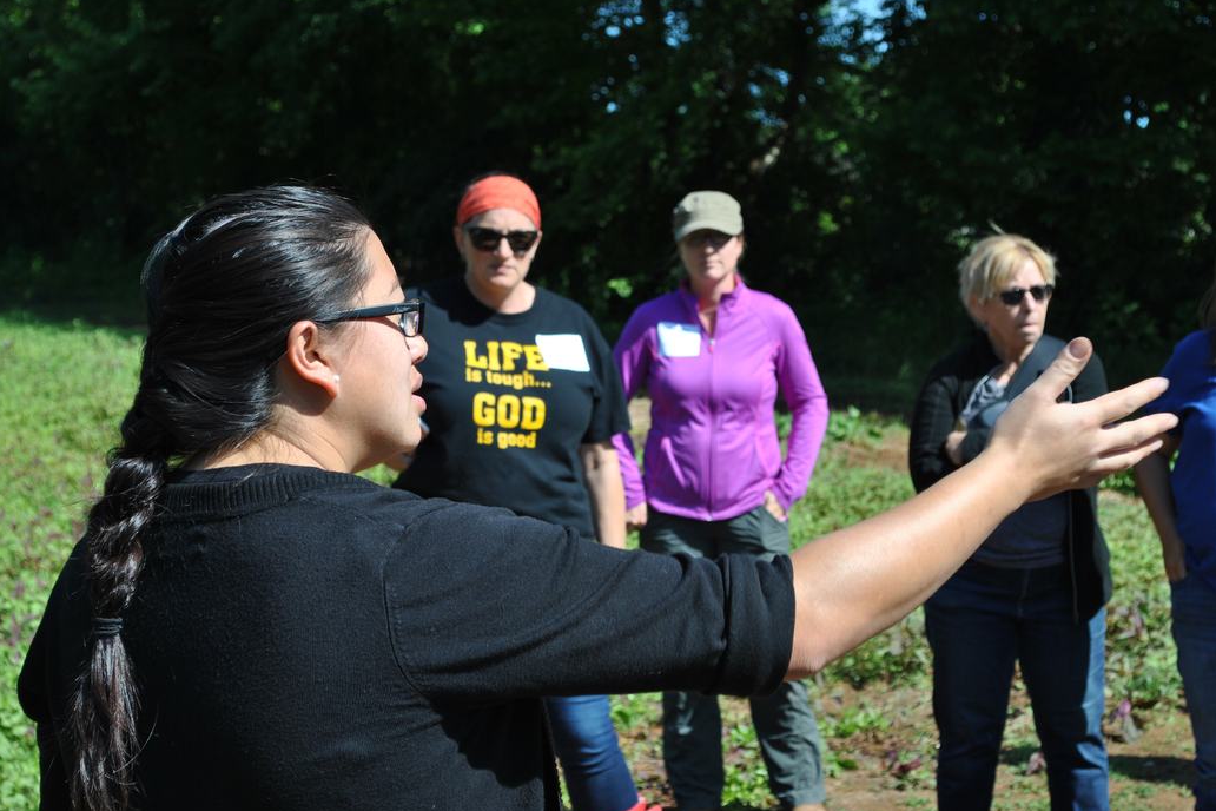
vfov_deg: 18.7
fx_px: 2466
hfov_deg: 27.7
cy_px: 409
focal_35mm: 73
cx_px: 612
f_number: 7.1
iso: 100
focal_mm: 48
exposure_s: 1/200
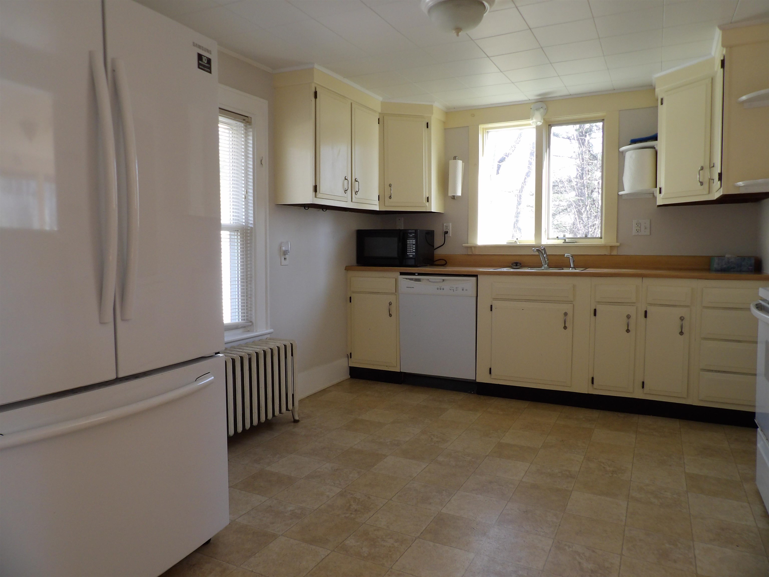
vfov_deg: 56.8
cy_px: 288
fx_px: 533
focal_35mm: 24
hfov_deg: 71.6
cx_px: 384
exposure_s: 1/33
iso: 123
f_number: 3.2
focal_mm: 4.3
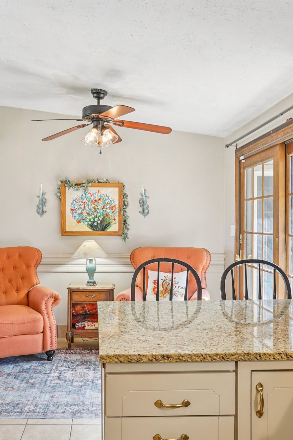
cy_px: 222
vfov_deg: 55.8
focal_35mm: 34
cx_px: 107
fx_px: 415
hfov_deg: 38.6
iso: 100
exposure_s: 1/4
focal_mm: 22
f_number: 8
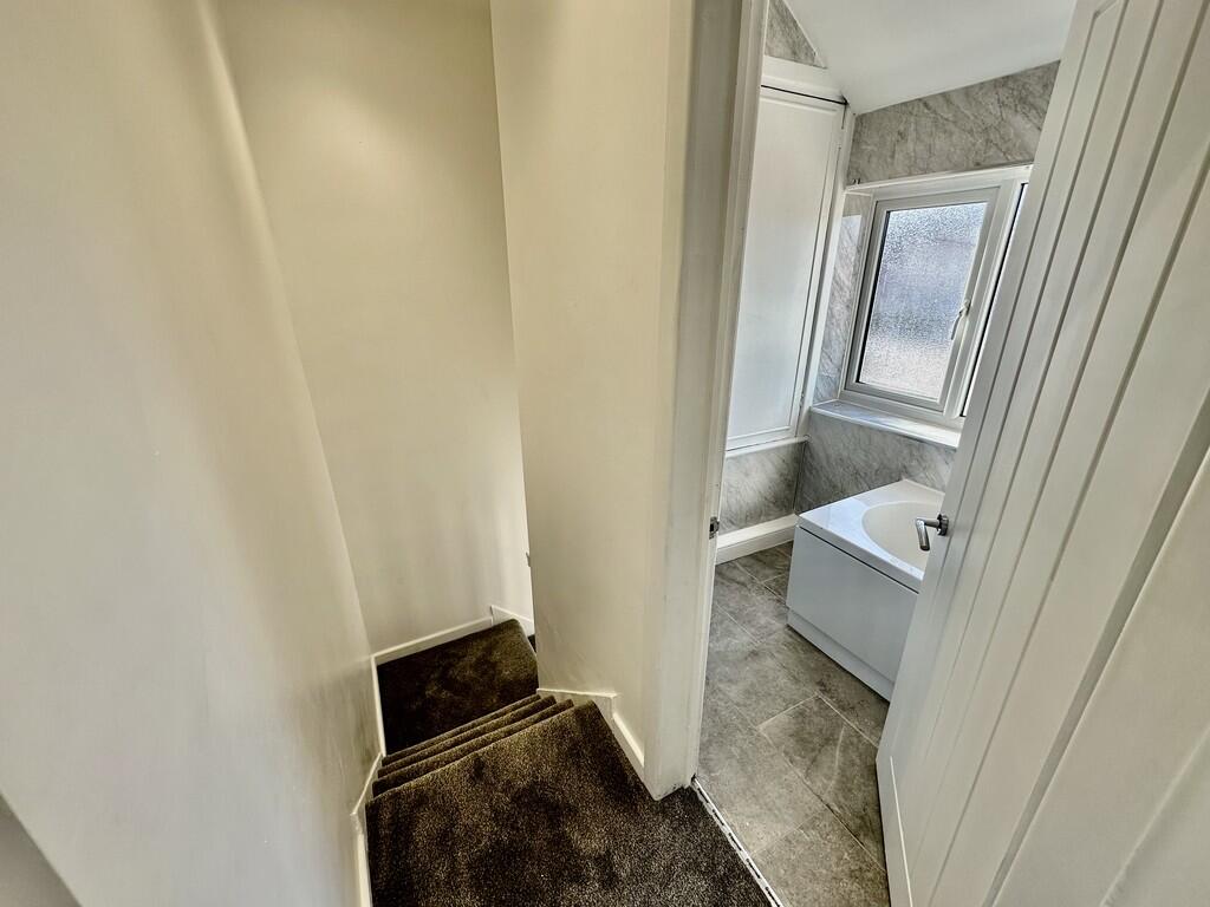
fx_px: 489
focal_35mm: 14
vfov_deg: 85.7
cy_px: 454
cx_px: 605
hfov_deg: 102.1
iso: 40
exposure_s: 1/112
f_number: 2.2
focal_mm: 2.22
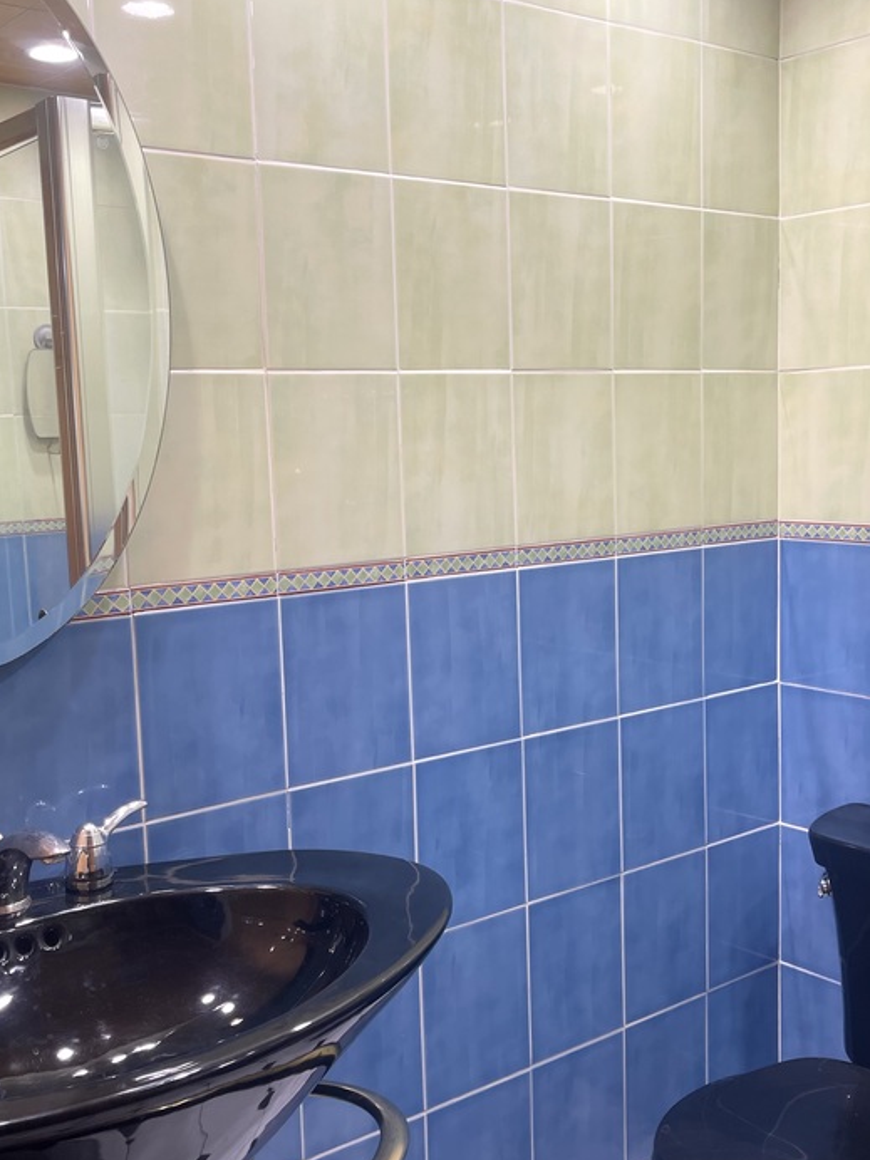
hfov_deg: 36.8
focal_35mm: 39
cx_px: 451
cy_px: 572
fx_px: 1307
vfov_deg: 47.9
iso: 50
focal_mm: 5.1
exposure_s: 1/120
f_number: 1.6
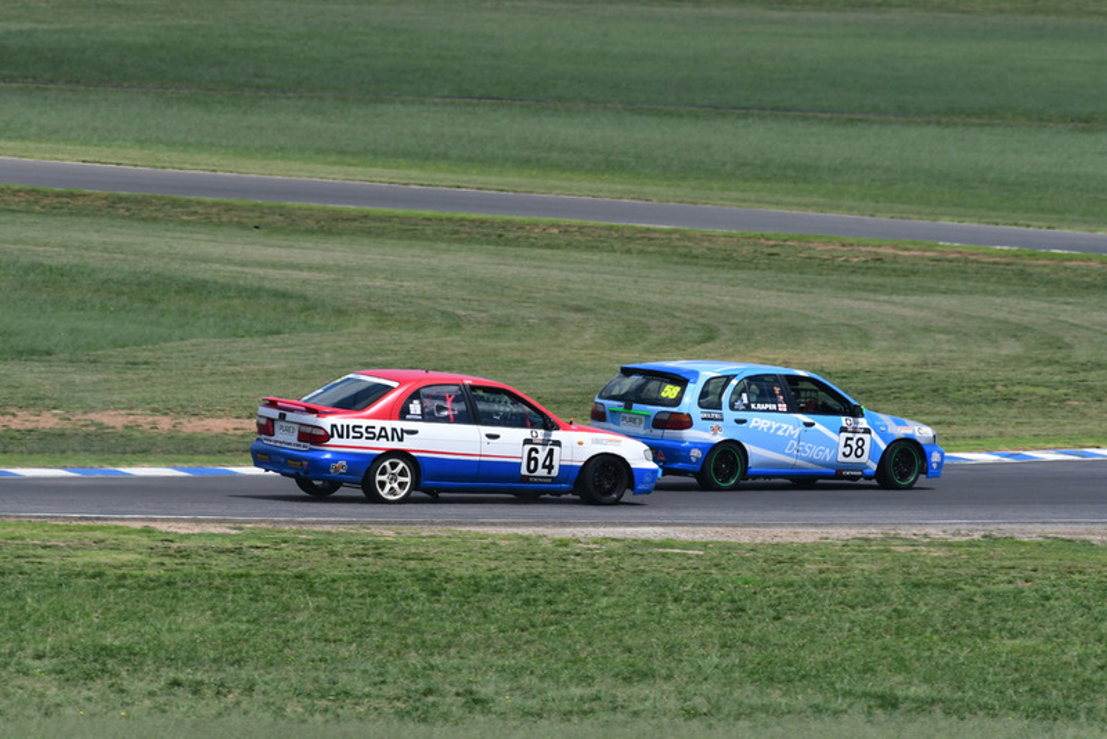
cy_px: 370
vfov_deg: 1.8
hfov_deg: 2.7
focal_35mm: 750
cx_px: 554
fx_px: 23070
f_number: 10
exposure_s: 1/640
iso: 250
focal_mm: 500
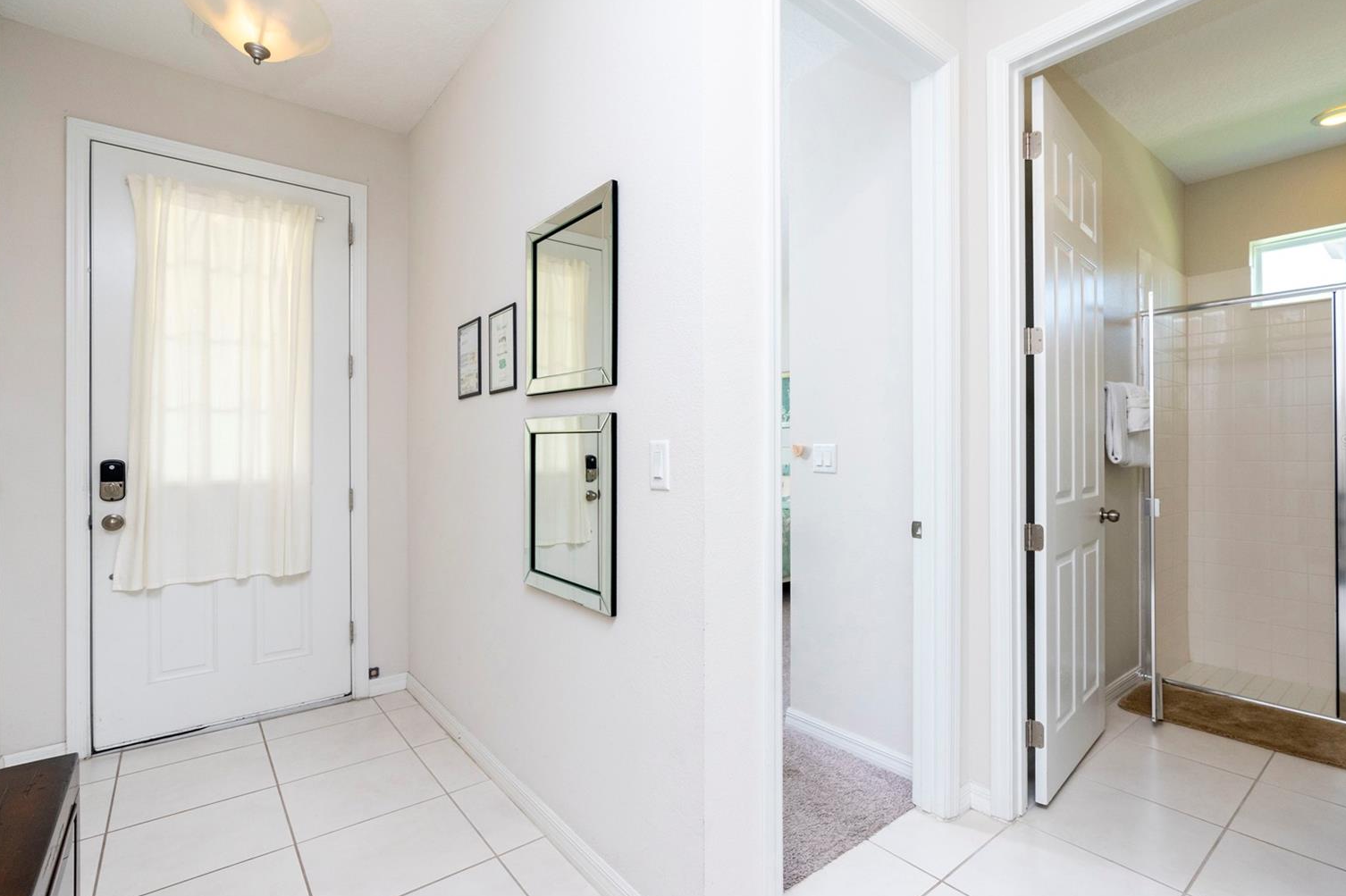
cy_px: 442
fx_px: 635
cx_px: 706
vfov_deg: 70.4
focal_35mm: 17
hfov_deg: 93.2
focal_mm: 16
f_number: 8
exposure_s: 1/100
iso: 1000
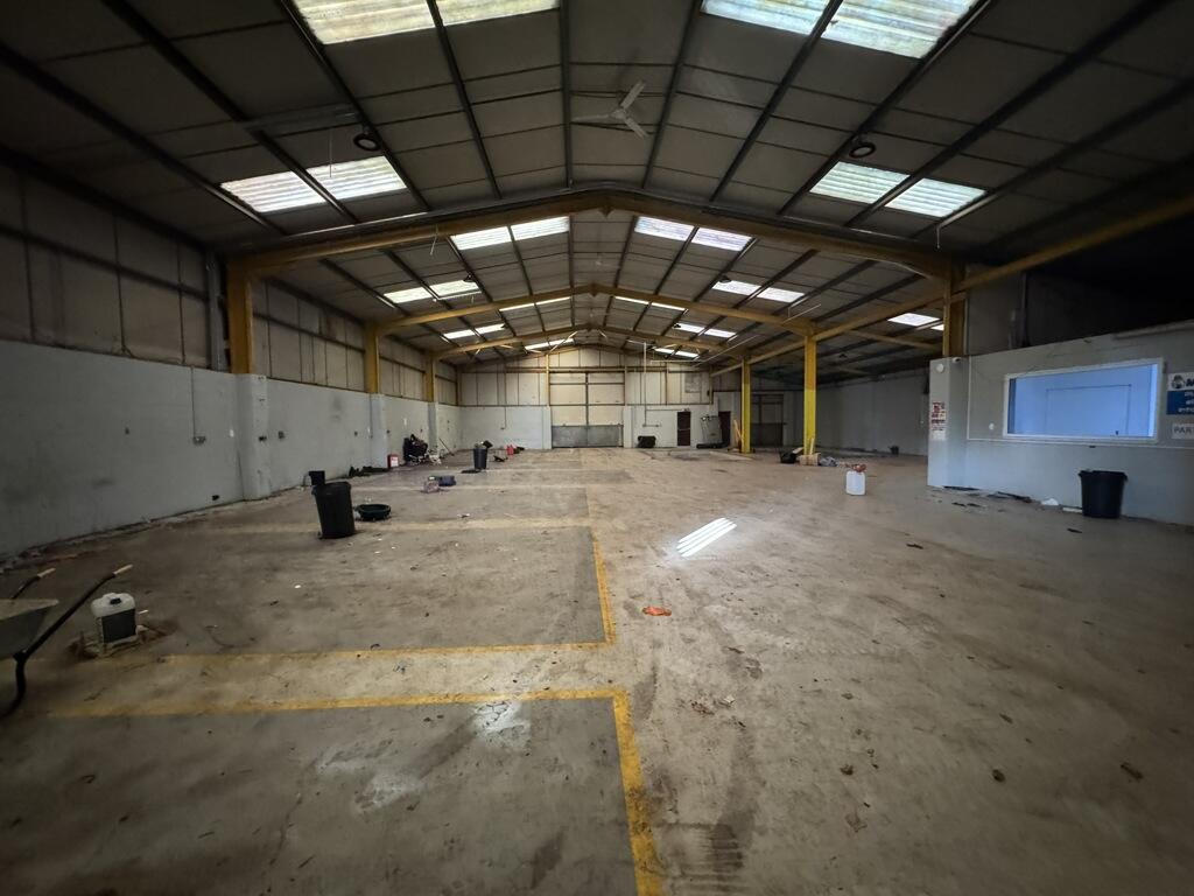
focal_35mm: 14
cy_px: 448
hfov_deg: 102.1
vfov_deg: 85.7
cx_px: 597
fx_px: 483
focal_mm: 2.22
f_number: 2.2
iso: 1250
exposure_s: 1/41
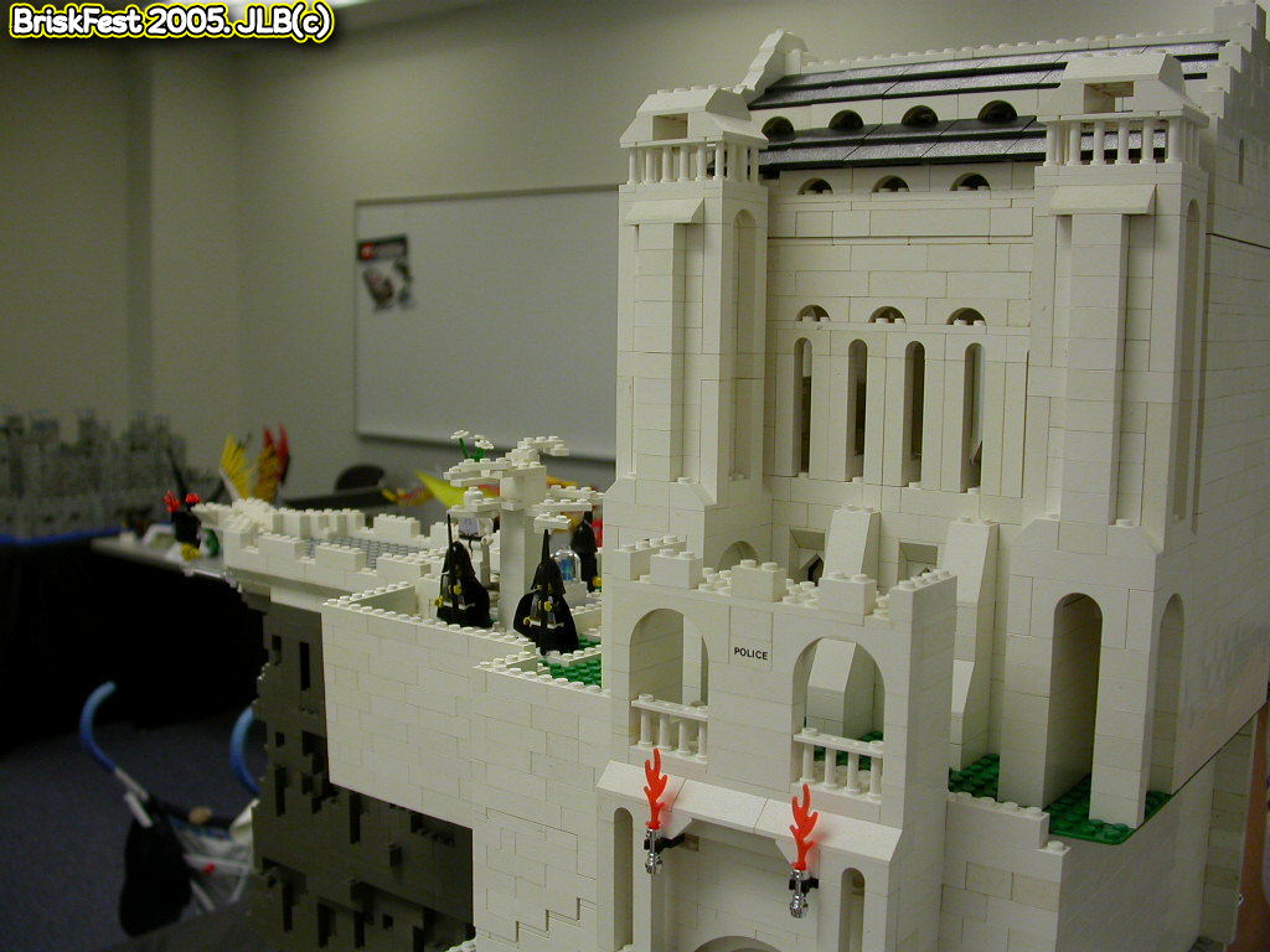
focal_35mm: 38
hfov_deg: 49.0
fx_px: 1394
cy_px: 476
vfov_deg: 37.7
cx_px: 635
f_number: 2.6
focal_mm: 7.85
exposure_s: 1/35.3
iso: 100
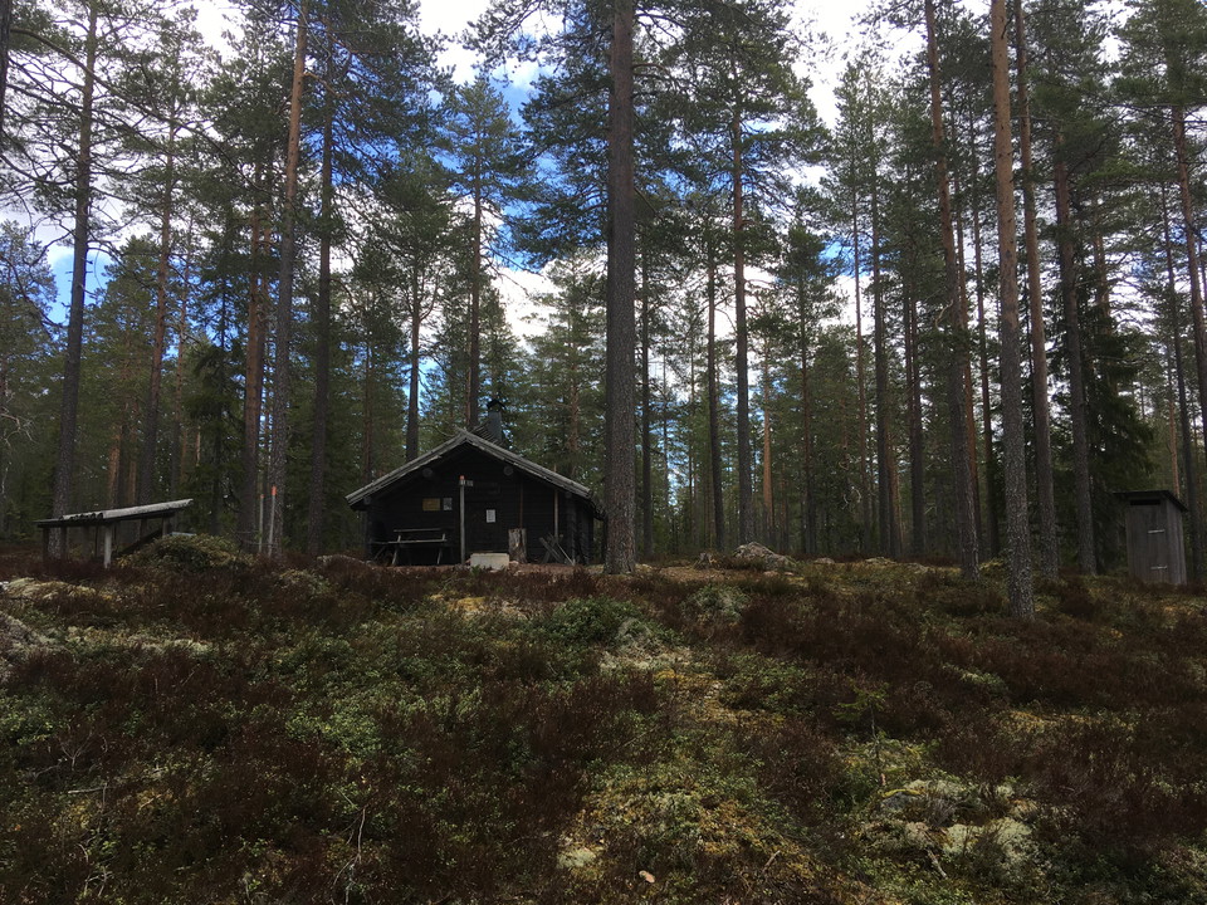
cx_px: 604
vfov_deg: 48.2
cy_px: 452
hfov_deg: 61.7
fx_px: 1011
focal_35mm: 29
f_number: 2.2
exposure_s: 1/396
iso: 25
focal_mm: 4.15
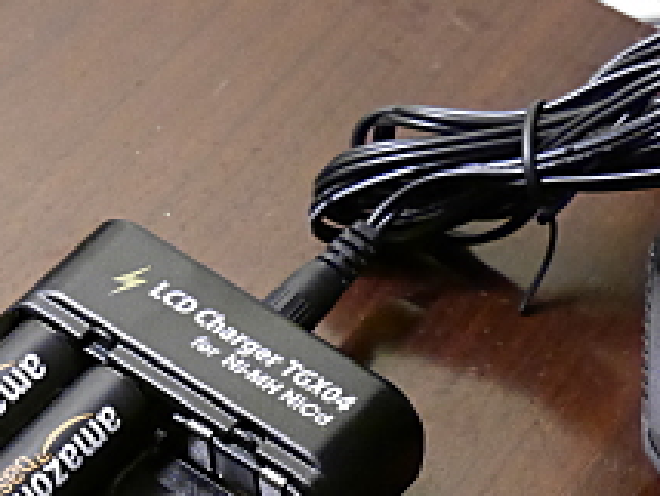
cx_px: 279
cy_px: 510
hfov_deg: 9.4
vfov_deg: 7.1
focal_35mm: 210
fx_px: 4008
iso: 6400
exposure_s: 1/100
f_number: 5.4
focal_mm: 45
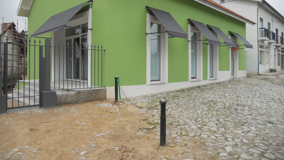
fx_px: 226
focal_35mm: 30
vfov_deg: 38.7
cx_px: 140
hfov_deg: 64.3
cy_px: 62
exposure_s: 1/640
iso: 80
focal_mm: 4.9
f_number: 3.2
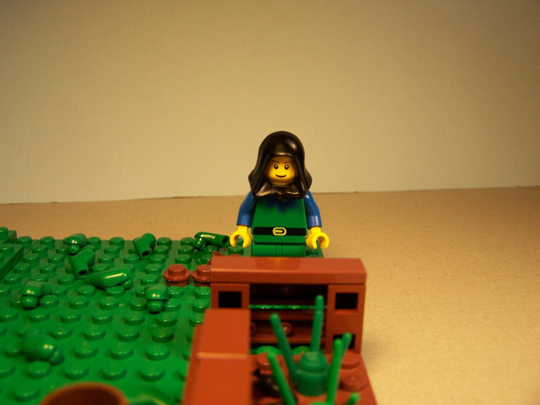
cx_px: 270
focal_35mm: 38
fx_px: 593
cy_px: 202
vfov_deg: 37.7
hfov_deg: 49.0
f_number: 2.8
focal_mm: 6.3
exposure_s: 1/90
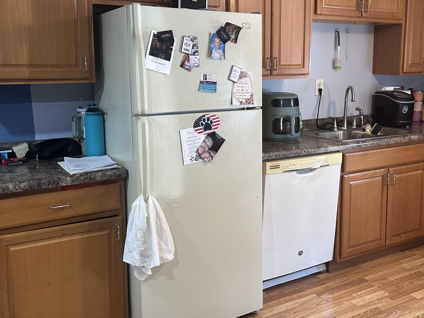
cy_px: 128
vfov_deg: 37.6
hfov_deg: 48.7
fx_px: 465
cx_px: 256
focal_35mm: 38
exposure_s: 1/60
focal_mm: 5.7
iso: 200
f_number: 1.5
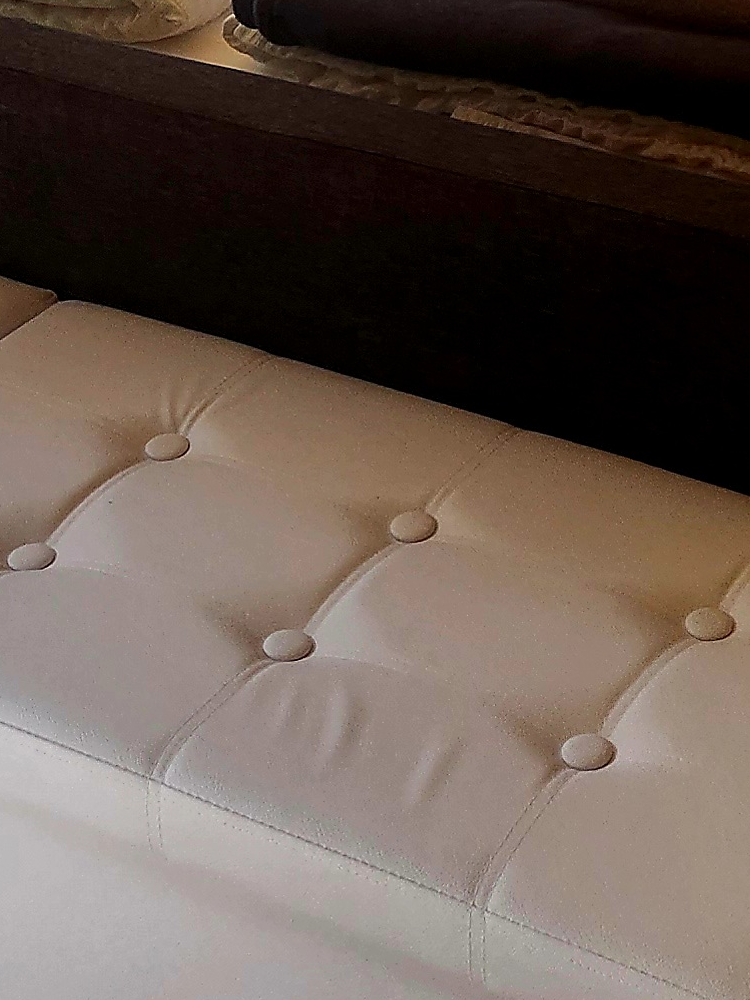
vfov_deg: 19.0
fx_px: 2773
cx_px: 567
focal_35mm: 96
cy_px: -285
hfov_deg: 15.3
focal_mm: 5
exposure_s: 1/182
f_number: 1.8
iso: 100
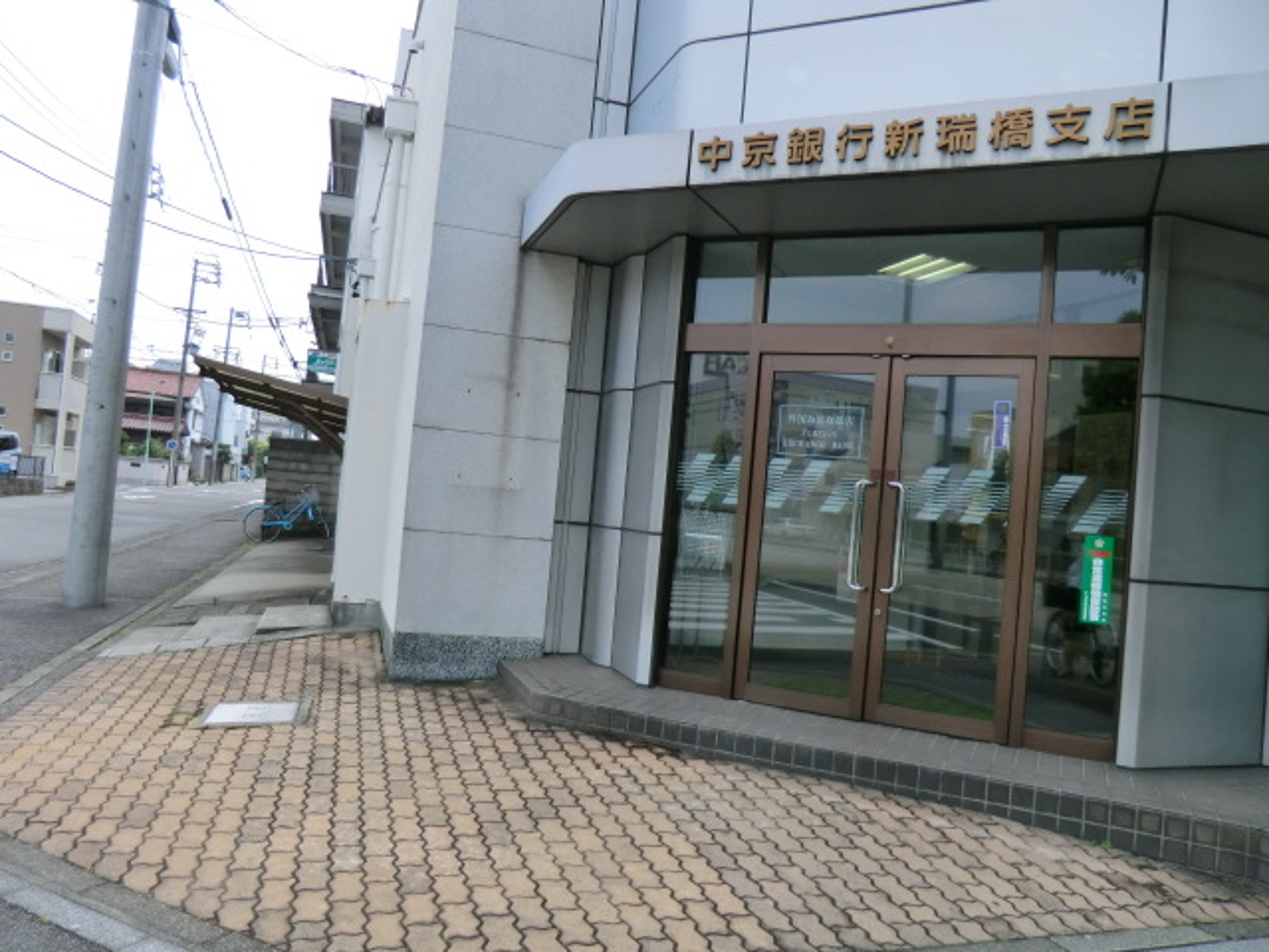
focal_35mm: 24
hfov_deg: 71.6
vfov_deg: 56.8
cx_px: 634
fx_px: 880
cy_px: 476
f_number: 3.2
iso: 80
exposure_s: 1/500
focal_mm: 4.3
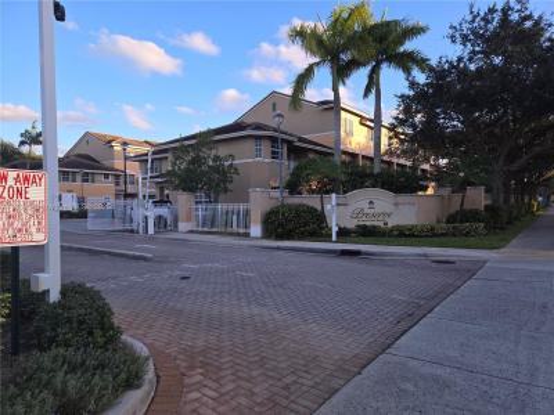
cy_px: 208
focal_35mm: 23
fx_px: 368
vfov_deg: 58.9
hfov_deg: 73.9
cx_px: 277
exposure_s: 1/305
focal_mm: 5.4
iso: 25
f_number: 1.8
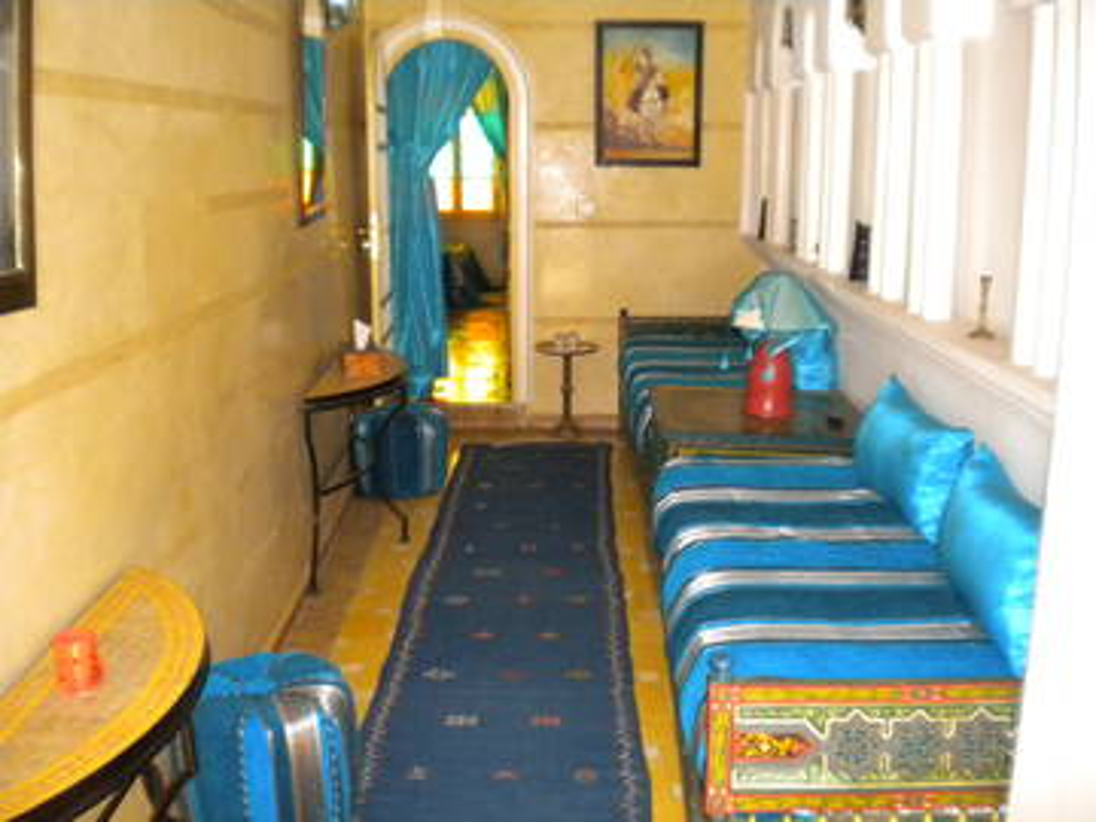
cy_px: 411
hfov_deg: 52.6
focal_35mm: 35
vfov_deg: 40.7
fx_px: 1108
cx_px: 548
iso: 405
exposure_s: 1/30
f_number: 3.1
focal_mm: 6.3
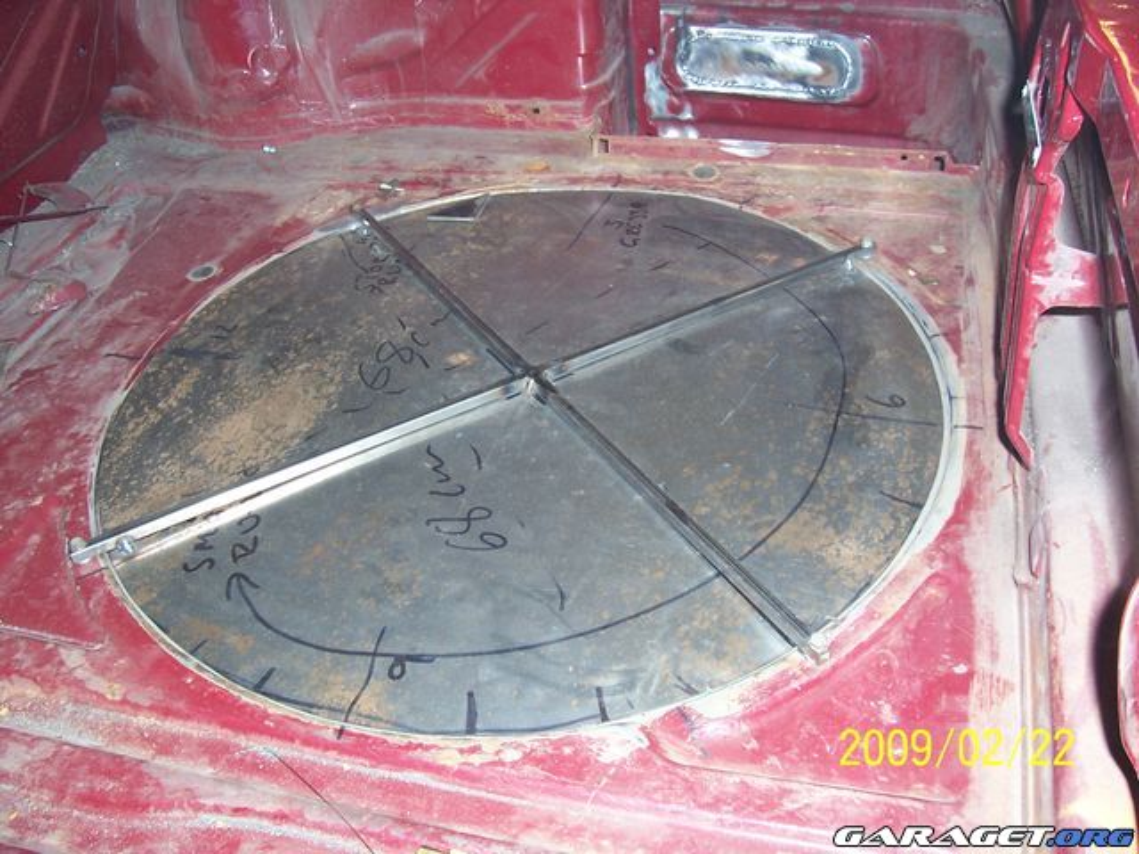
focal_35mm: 34
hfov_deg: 54.0
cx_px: 570
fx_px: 1119
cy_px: 427
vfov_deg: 41.8
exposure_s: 1/60
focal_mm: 5.6
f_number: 2.7
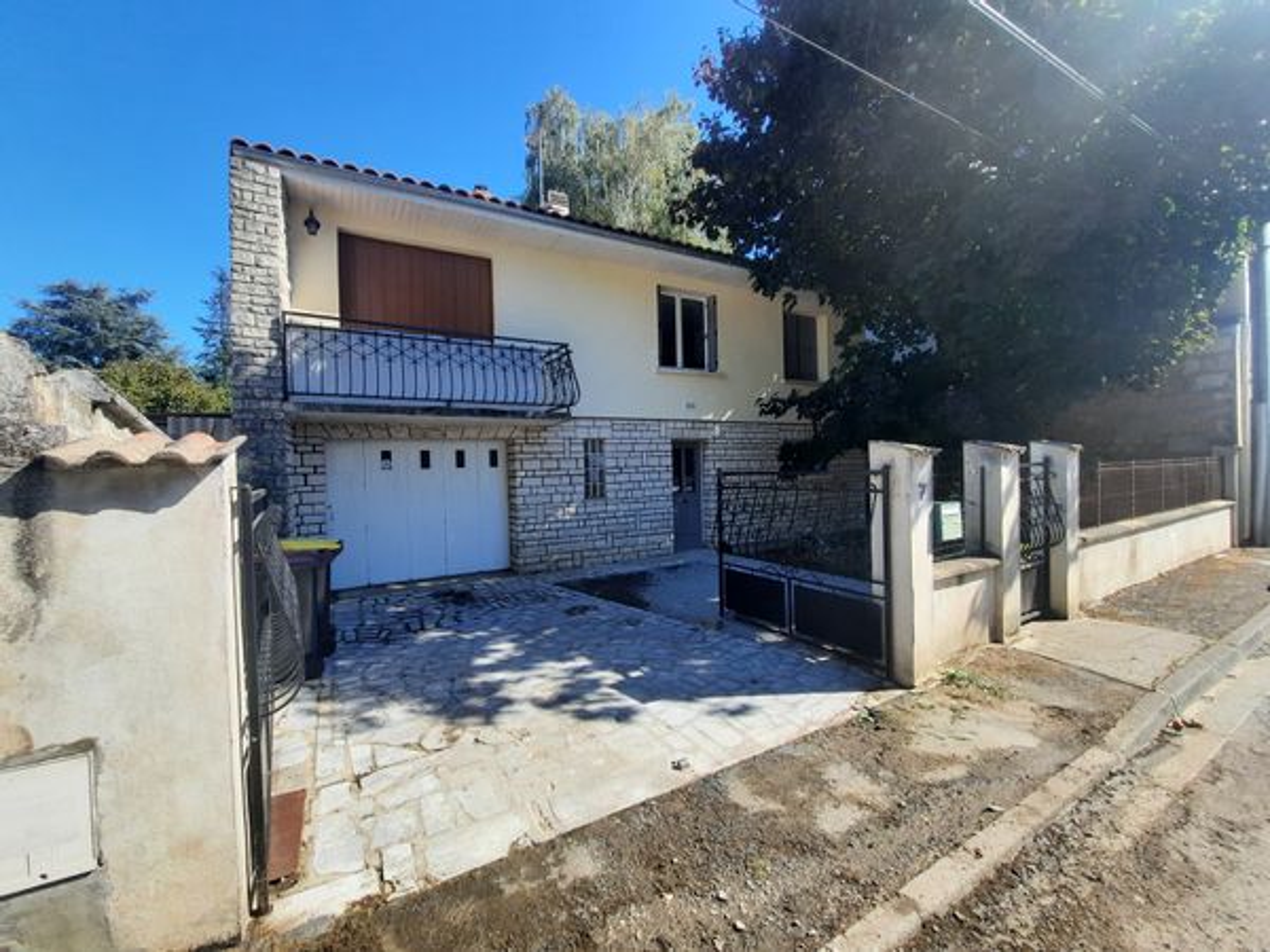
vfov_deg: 89.9
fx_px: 477
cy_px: 476
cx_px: 635
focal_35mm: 13
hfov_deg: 106.2
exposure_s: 1/763
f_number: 2.2
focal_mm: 1.74
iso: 40
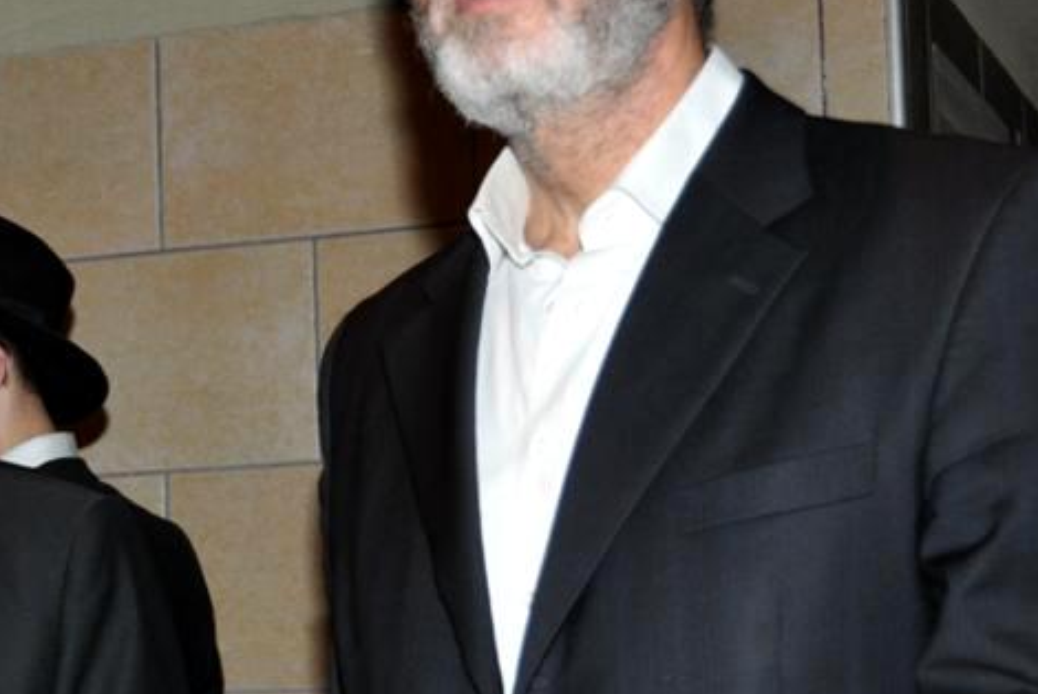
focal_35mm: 101
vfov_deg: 13.6
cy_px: 420
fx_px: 2916
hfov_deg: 19.9
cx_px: 137
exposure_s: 1/60
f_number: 4
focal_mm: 31
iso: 800
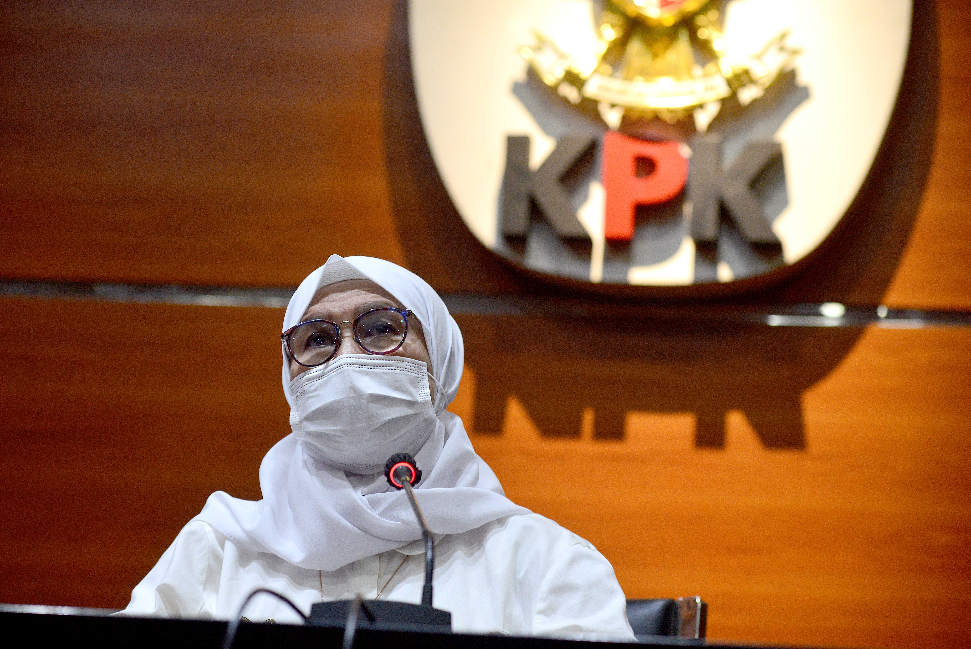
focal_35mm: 112
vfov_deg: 12.2
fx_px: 3022
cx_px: 486
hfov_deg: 18.3
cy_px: 324
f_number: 4.5
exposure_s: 1/160
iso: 2500
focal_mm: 112
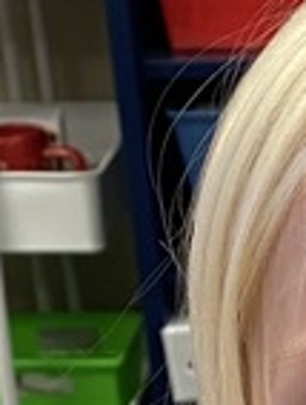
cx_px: 623
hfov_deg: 7.6
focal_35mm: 187
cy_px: 839
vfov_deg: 9.7
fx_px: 2197
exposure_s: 1/60
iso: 100
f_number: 1.8
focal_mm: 4.25
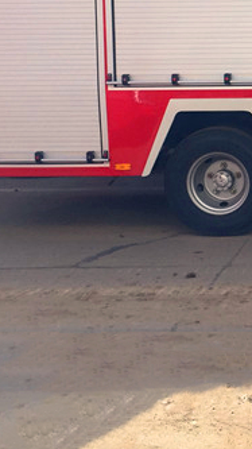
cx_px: 393
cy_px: 155
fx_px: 904
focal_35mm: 76
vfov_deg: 27.7
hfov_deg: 14.6
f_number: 2.2
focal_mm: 4.15
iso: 32
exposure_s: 1/1464
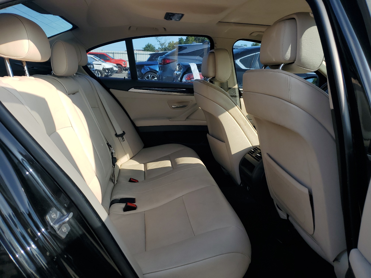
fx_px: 279
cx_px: 186
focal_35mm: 26
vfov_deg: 53.1
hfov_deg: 67.3
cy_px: 139
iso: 50
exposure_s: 1/1000
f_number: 1.5
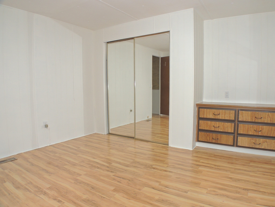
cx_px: 138
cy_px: 104
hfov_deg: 60.0
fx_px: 238
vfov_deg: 46.8
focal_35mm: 30
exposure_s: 1/30
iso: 200
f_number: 3.1
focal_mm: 5.3
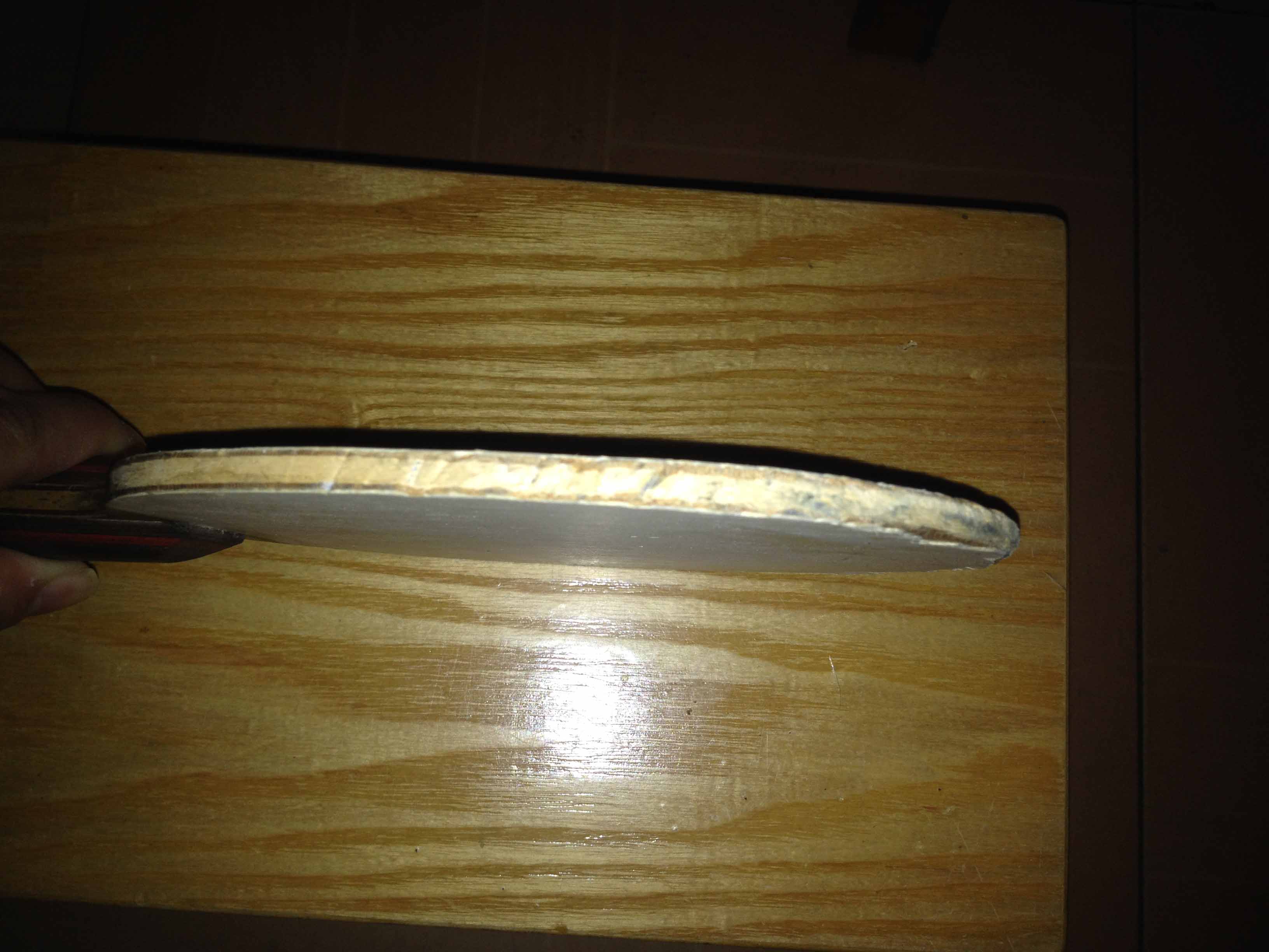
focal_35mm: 35
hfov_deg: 52.6
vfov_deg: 40.7
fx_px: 1283
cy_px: 476
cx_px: 634
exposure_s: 1/66
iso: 50
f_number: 2.4
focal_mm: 4.28
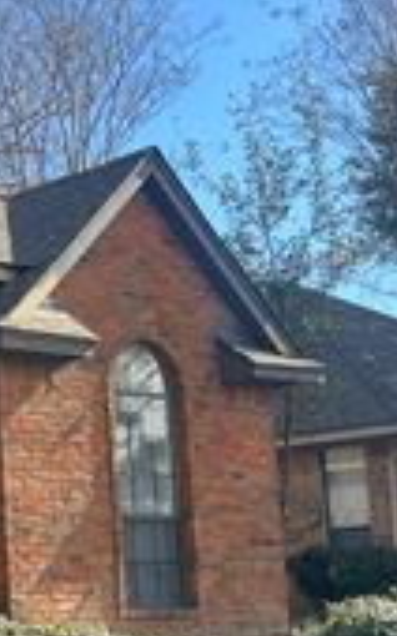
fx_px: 1405
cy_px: 428
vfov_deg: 25.4
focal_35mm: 81
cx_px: -217
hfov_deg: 14.8
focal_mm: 5.7
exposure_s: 1/1147
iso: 50
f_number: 1.5
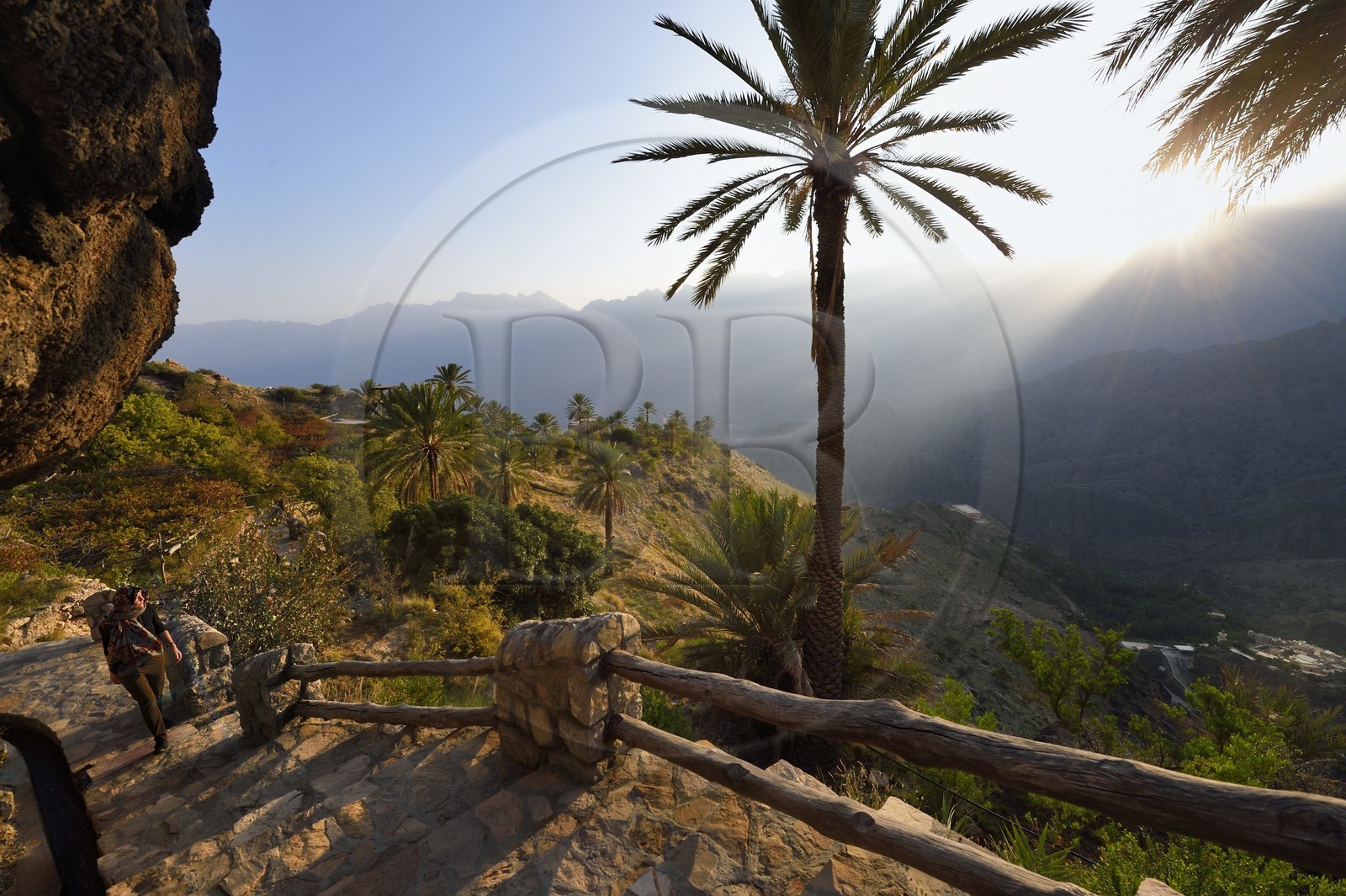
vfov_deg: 81.1
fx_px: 523
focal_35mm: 14
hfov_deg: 104.3
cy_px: 448
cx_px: 673
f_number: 10
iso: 200
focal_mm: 14
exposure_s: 1/200
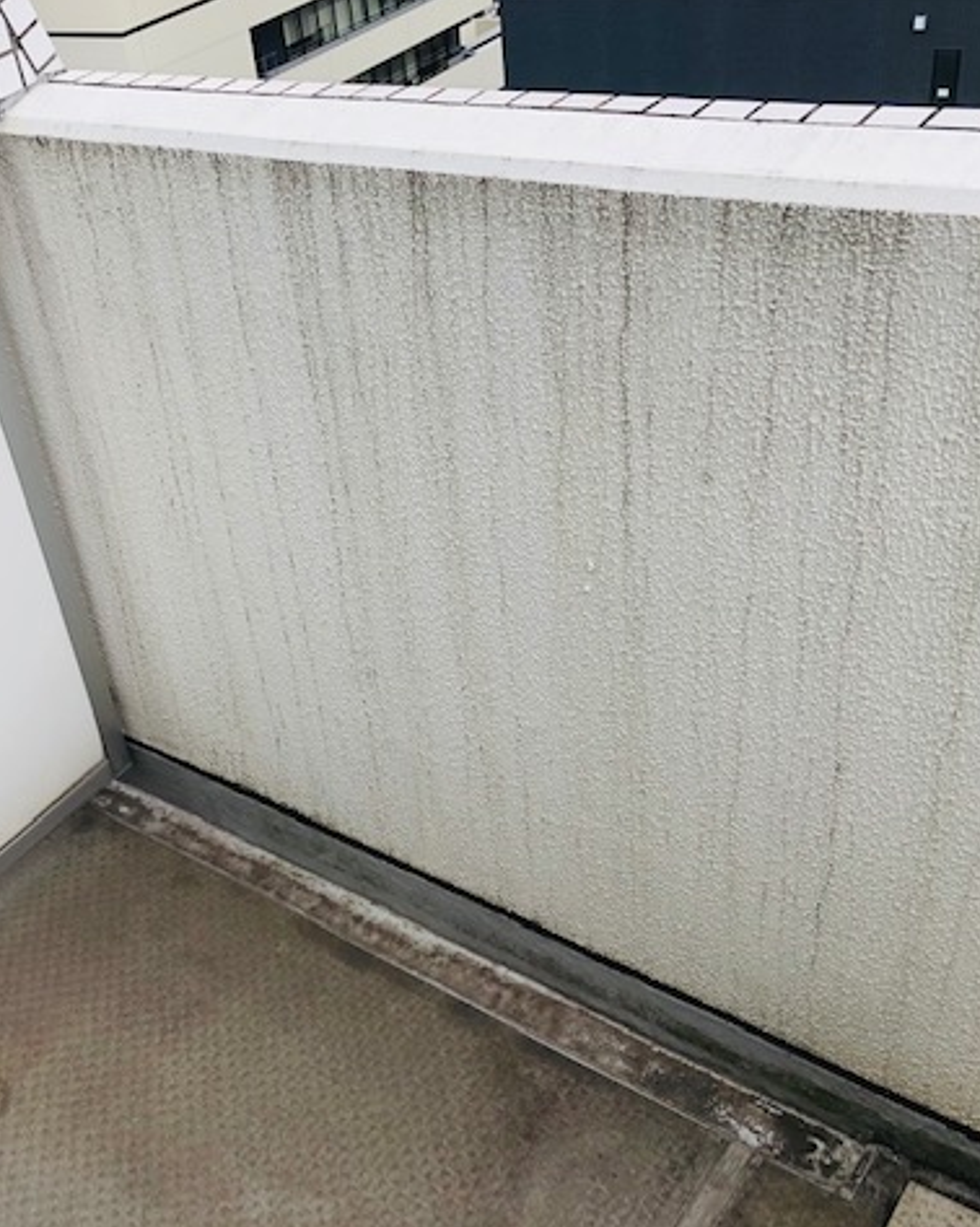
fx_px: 1342
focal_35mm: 37
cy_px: 610
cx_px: 288
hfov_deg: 39.4
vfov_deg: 49.1
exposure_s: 1/286
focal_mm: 3.99
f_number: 1.8
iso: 20
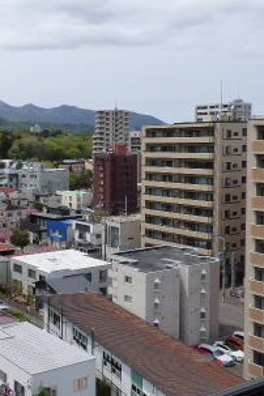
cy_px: 169
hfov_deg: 26.3
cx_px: -73
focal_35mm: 44
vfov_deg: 44.4
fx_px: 484
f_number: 3.5
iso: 160
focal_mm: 3.58
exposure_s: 1/1600
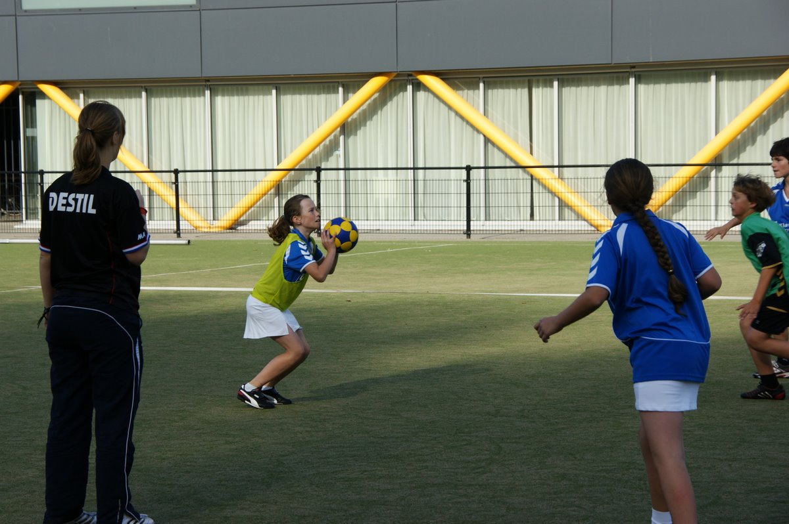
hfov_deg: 19.5
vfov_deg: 13.0
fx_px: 2299
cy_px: 262
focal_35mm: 105
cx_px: 394
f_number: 9
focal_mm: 70
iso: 200
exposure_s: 1/400
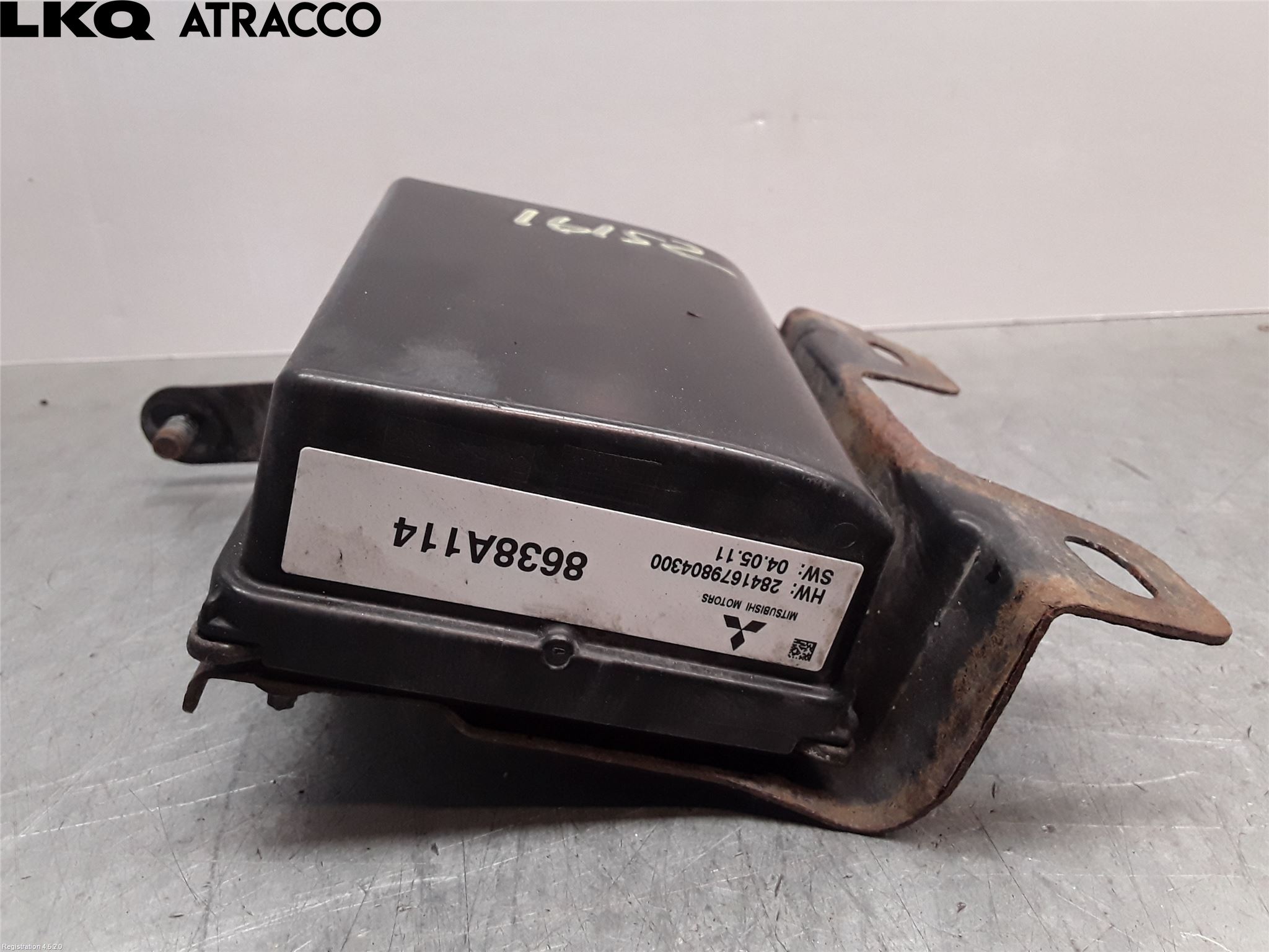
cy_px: 476
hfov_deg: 63.4
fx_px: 1026
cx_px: 634
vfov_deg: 49.7
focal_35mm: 28
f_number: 1.9
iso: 100
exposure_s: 1/100
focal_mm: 2.91
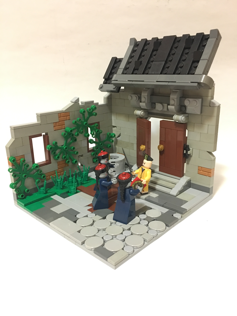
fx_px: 265
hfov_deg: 48.2
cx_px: 118
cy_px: 158
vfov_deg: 61.7
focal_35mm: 29
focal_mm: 4.15
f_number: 2.2
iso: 160
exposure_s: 1/4
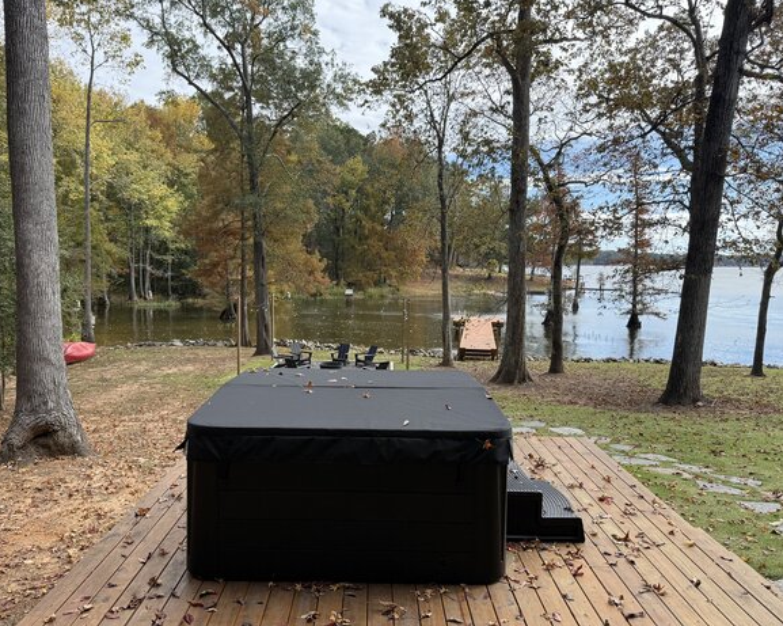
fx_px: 602
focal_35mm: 26
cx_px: 377
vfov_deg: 54.9
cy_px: 323
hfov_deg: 66.0
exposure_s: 1/1410
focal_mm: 6.76
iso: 100
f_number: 1.78
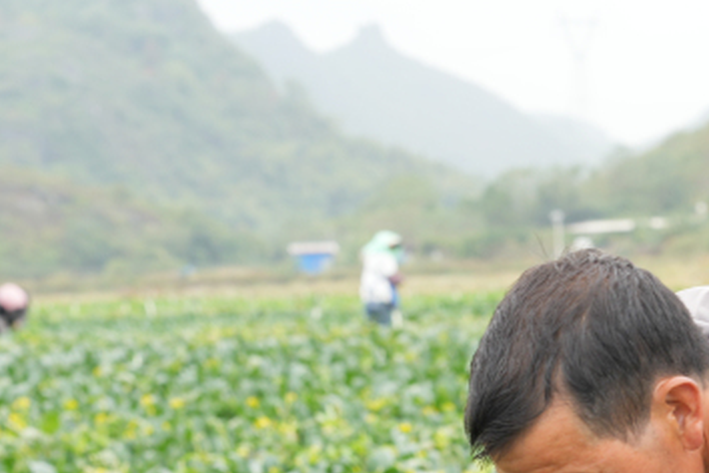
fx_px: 3604
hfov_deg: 11.2
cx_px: 637
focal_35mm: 183
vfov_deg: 7.4
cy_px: 671
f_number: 5
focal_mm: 54
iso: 160
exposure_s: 1/100
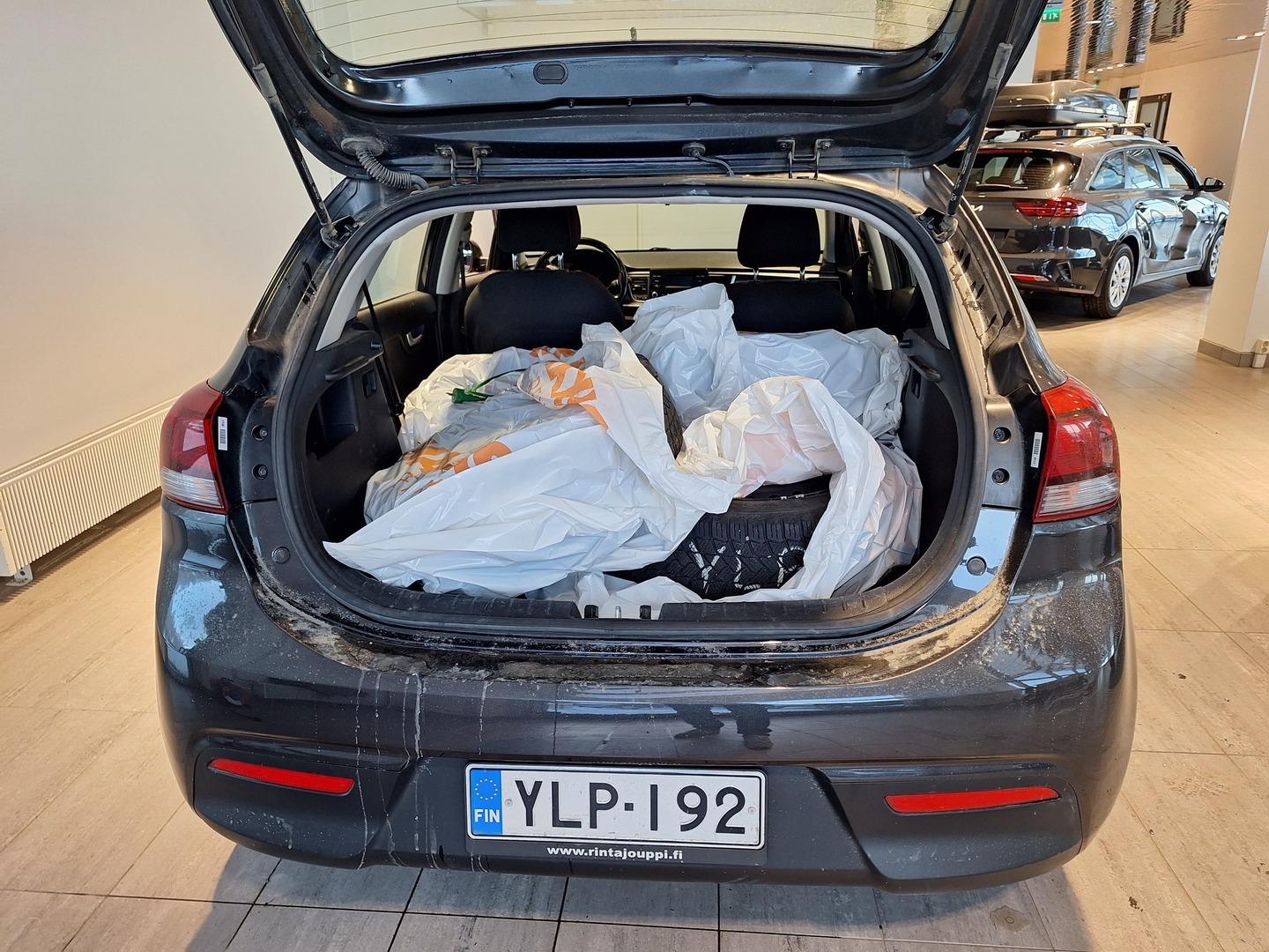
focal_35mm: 23
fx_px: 843
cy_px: 476
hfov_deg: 73.9
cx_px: 634
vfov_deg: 58.9
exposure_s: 1/50
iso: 80
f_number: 1.8
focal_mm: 5.54
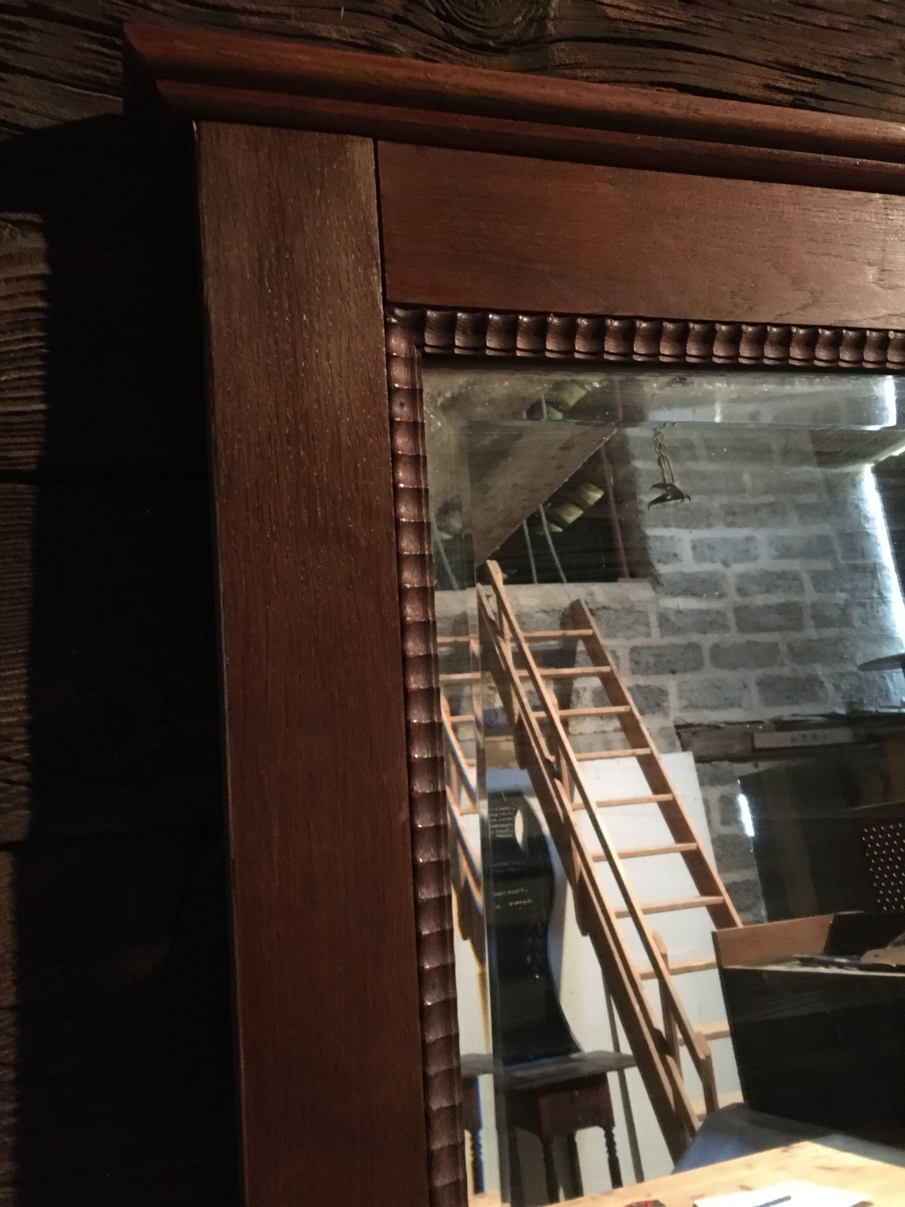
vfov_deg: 61.7
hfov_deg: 48.2
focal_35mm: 29
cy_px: 604
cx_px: 452
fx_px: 1011
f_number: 2.2
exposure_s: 1/17
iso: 320
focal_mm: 4.15
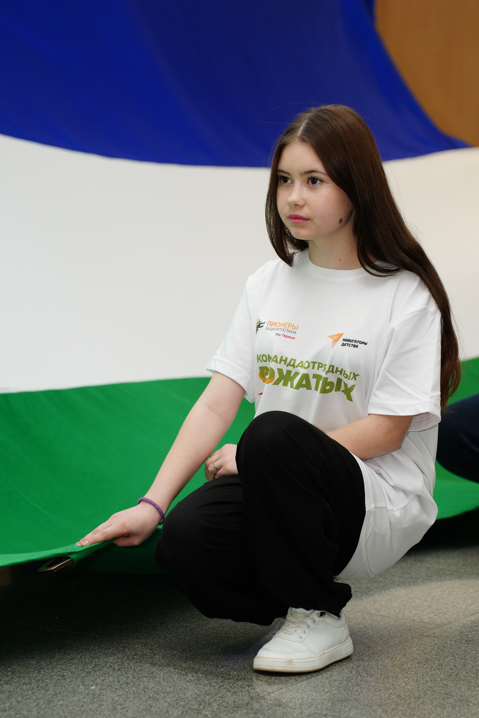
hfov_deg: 13.3
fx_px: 2056
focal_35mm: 103
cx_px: 240
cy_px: 359
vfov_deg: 19.8
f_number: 2.8
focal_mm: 69
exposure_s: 1/160
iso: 640
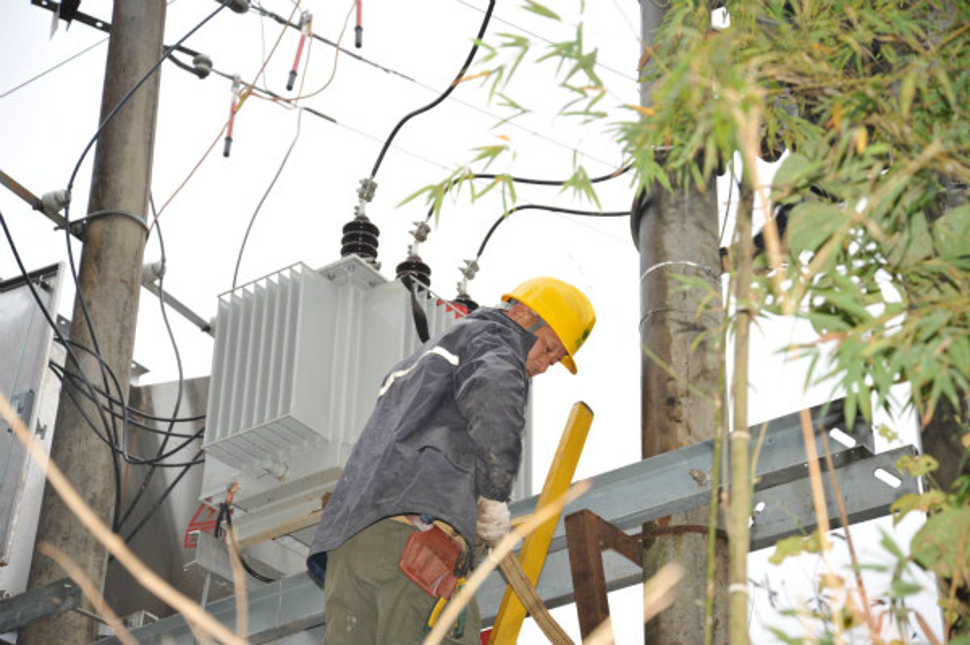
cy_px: 322
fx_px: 2100
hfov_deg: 26.0
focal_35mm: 78
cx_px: 485
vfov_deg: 17.5
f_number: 5
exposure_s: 1/200
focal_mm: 78
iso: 1000
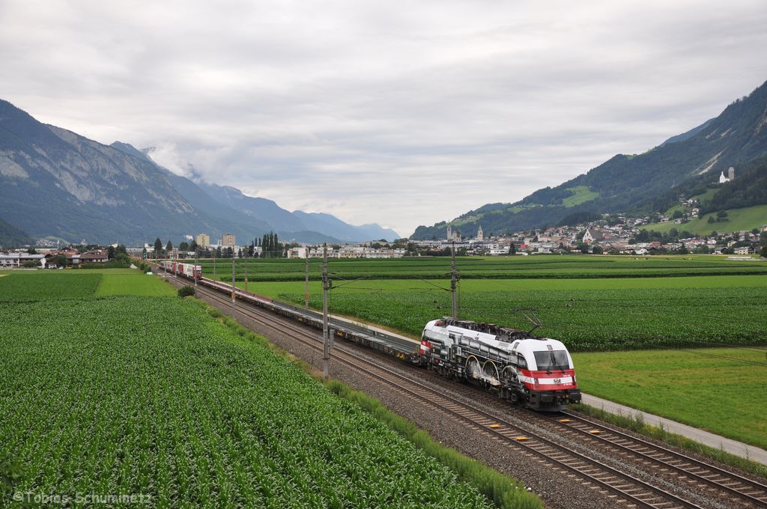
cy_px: 254
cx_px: 384
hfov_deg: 49.6
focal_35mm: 39
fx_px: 830
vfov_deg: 34.1
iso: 320
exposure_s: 1/640
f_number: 6.3
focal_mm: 26
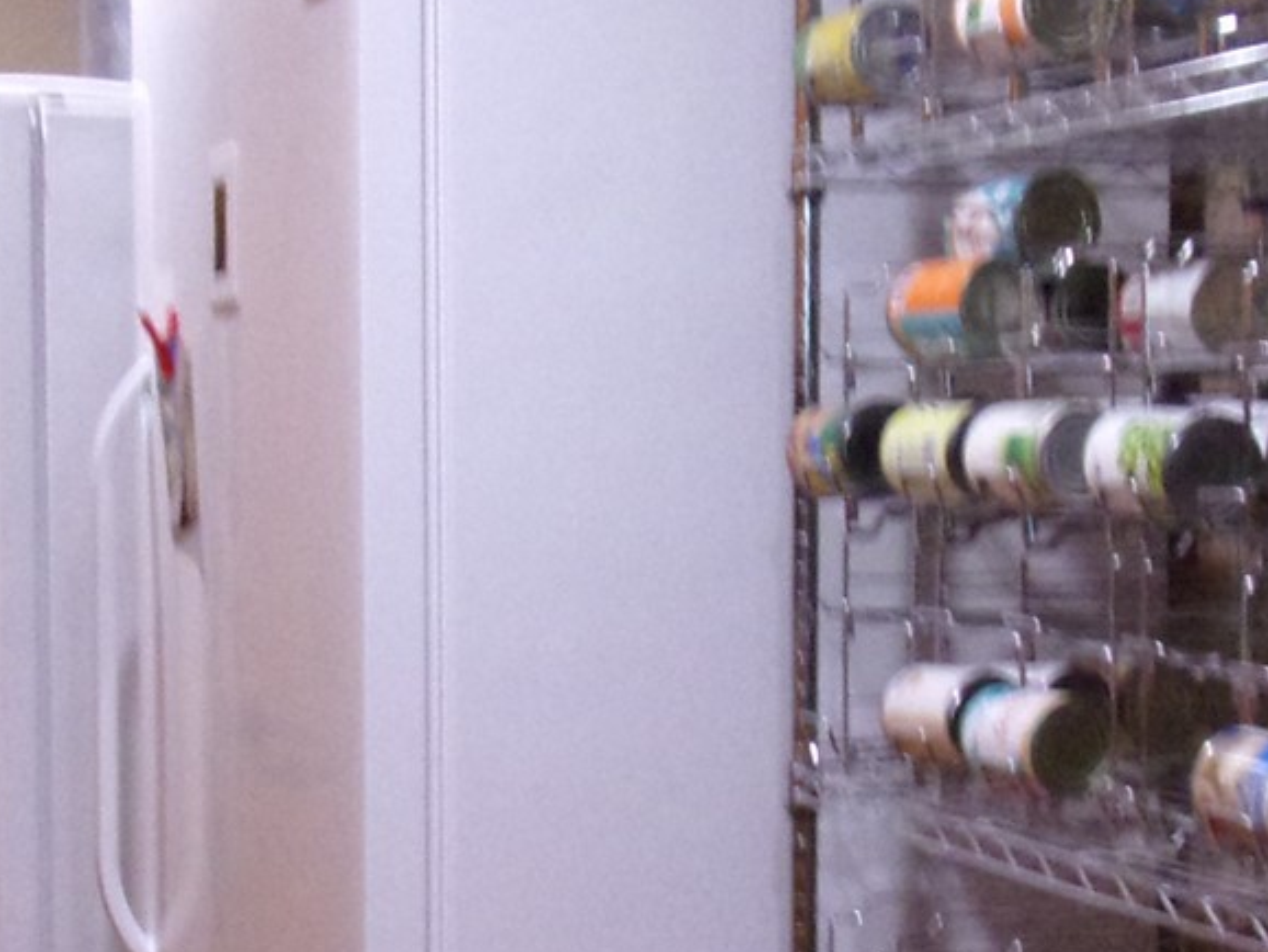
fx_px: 3115
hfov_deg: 23.0
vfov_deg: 17.3
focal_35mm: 85
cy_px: 717
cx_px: 605
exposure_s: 1/17
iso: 411
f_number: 3.3
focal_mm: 4.3
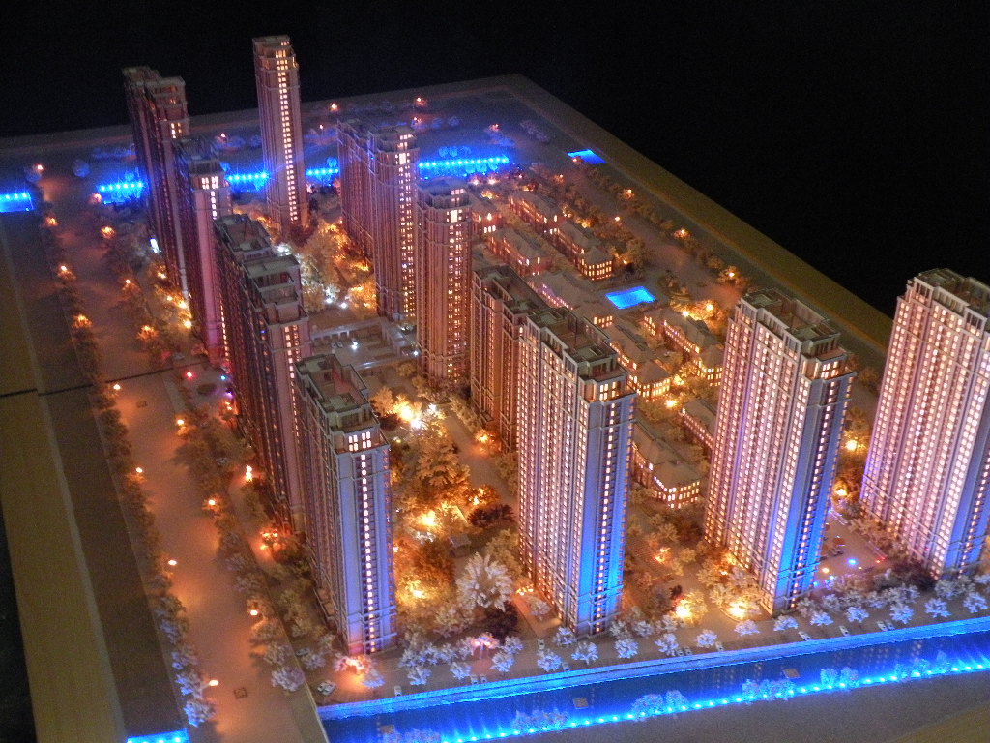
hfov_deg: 44.8
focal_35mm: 42
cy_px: 372
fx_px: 1201
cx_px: 495
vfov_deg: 34.3
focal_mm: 7.4
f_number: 3.2
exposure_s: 1/16.6
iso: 400
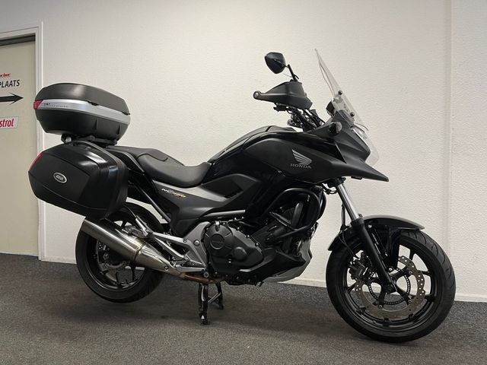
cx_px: 244
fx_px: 366
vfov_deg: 53.1
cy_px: 182
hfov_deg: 67.3
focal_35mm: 26
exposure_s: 1/50
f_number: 1.6
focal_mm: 5.1
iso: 64
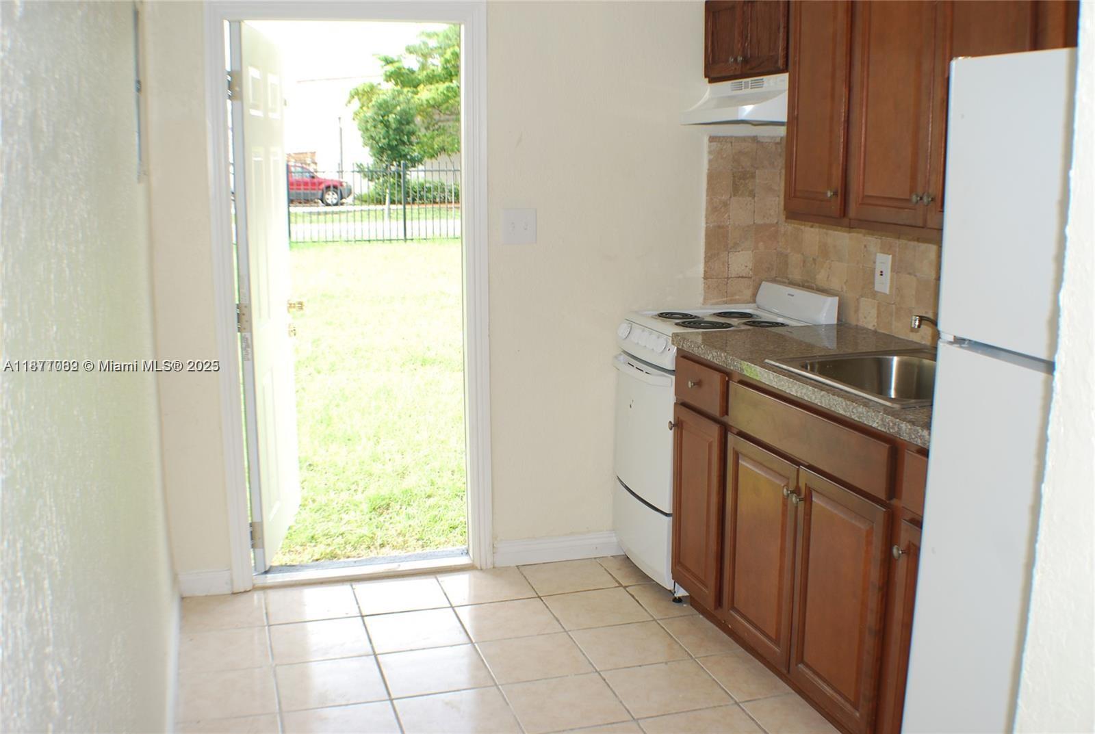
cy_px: 367
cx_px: 548
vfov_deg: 28.2
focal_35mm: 48
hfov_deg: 41.0
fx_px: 1463
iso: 200
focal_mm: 32
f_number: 4.8
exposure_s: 1/60
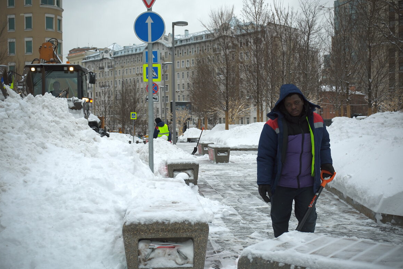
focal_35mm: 42
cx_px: 199
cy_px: 134
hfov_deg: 46.4
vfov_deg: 31.9
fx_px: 470
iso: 80
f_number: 4
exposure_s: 1/280
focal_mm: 27
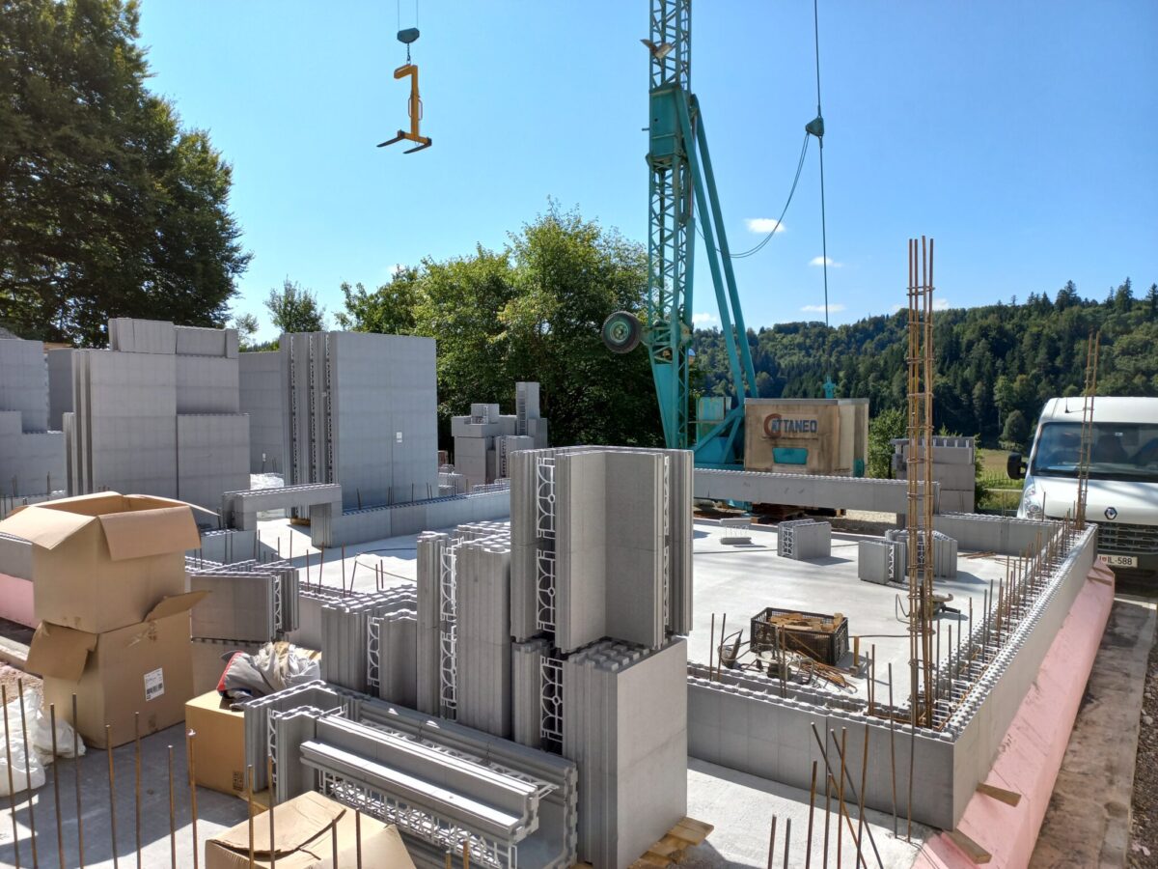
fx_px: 836
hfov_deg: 69.4
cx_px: 579
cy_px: 434
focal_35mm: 25
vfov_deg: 54.9
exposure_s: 1/769
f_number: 1.8
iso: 25
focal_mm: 4.6
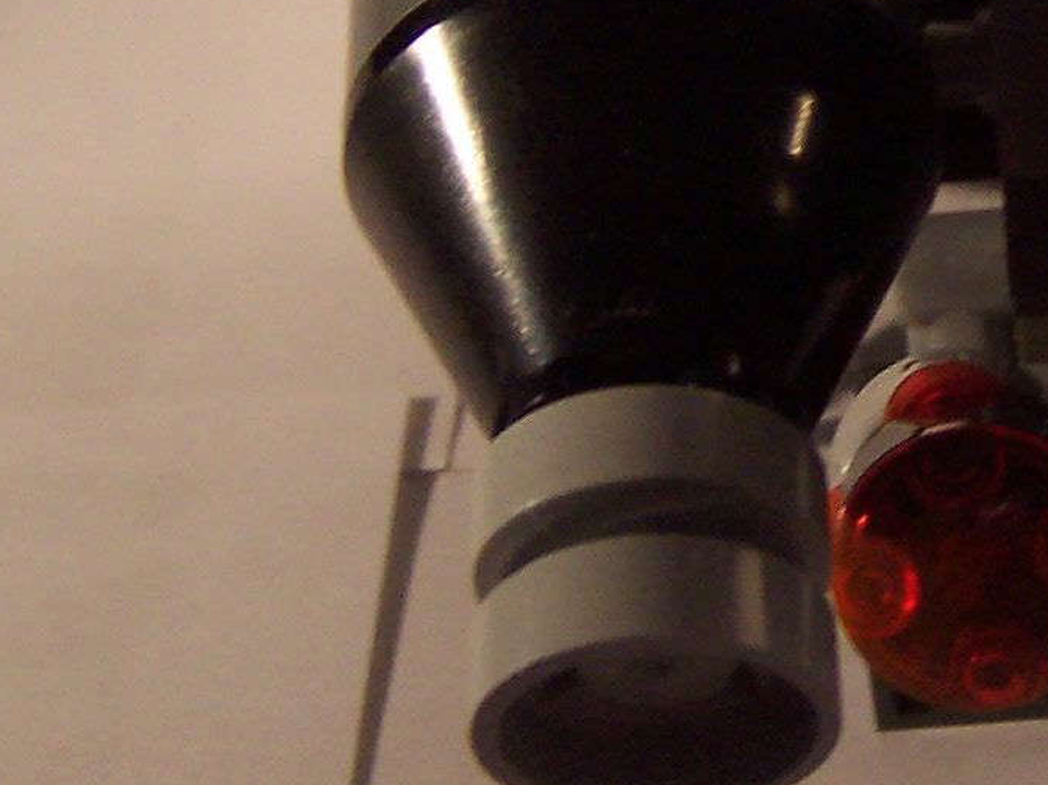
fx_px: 3299
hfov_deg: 17.4
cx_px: 1171
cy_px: 92
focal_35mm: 109
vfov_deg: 13.5
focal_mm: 5.6
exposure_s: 1/30
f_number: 2.8
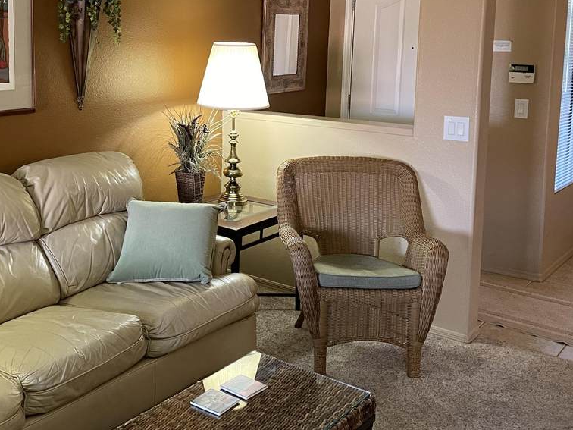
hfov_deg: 42.2
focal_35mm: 44
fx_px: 728
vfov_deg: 32.4
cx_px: 175
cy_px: 116
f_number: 1.6
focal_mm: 4.2
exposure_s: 1/60
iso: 250
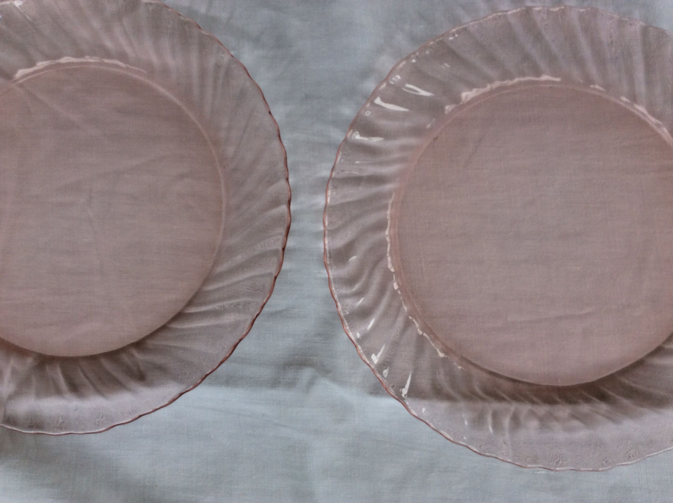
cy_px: 252
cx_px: 336
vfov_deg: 44.1
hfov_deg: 56.9
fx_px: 621
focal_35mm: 32
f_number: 2.4
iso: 32
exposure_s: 1/239
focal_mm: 3.3
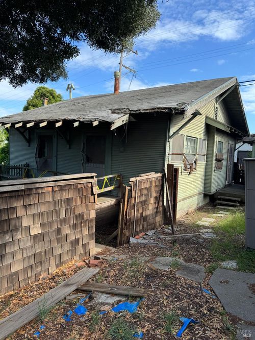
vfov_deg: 71.6
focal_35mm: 24
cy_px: 170
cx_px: 128
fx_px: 236
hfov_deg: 56.8
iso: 80
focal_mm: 6.76
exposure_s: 1/1721
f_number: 1.78
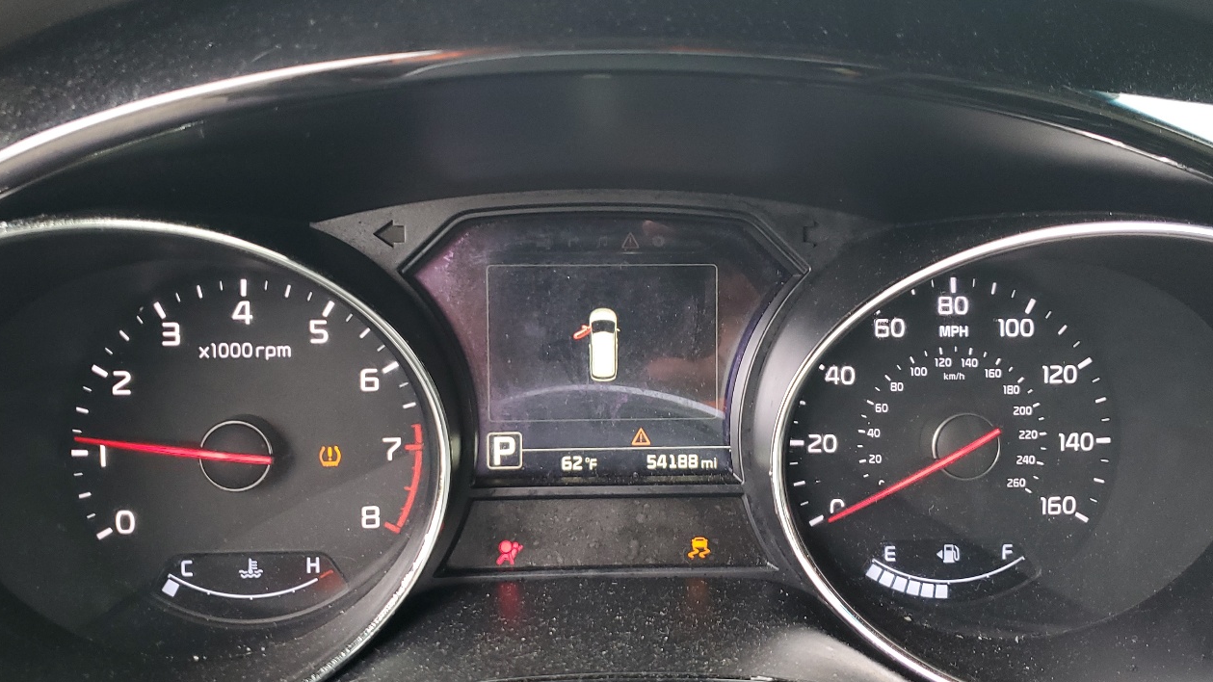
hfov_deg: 55.3
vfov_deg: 32.8
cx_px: 627
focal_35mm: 36
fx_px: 1158
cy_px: 370
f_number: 1.5
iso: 84
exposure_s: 1/60.2
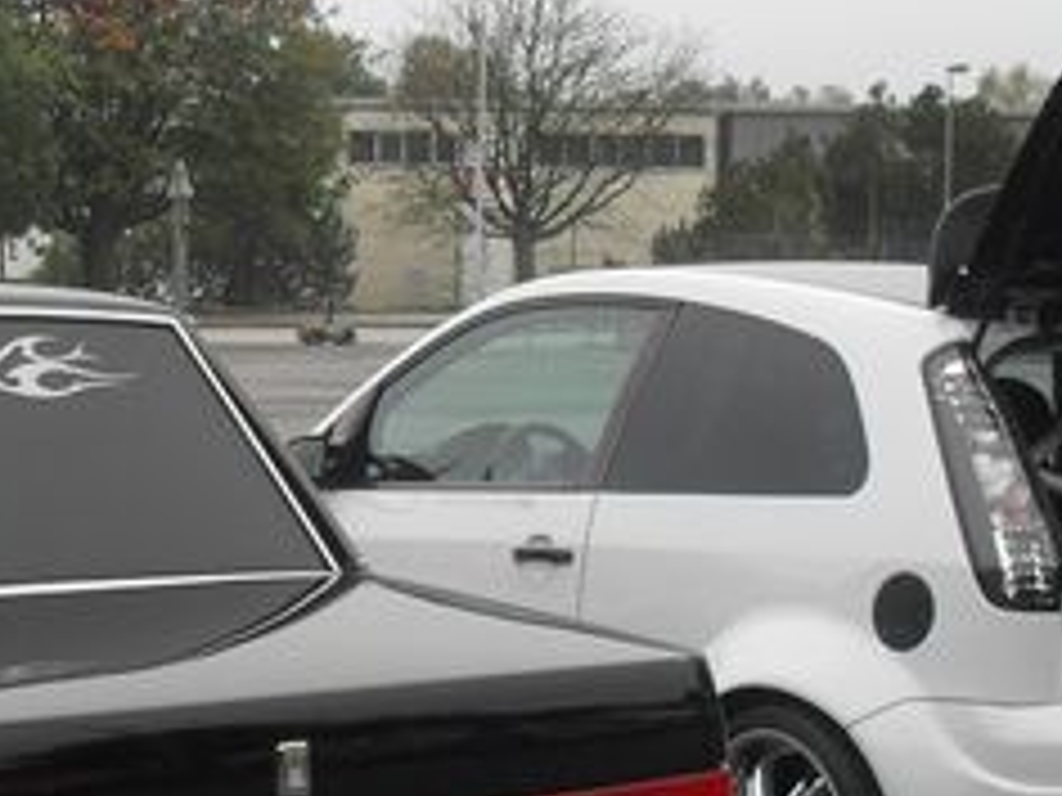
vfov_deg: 15.5
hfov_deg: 20.3
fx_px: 2915
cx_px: 162
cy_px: 553
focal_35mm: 95
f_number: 3.2
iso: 100
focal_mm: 6.3
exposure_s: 1/250
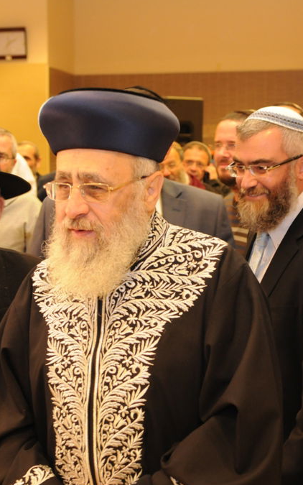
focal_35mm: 72
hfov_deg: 18.2
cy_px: 242
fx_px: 948
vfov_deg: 28.7
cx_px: 159
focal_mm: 31
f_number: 3.5
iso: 800
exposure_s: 1/50
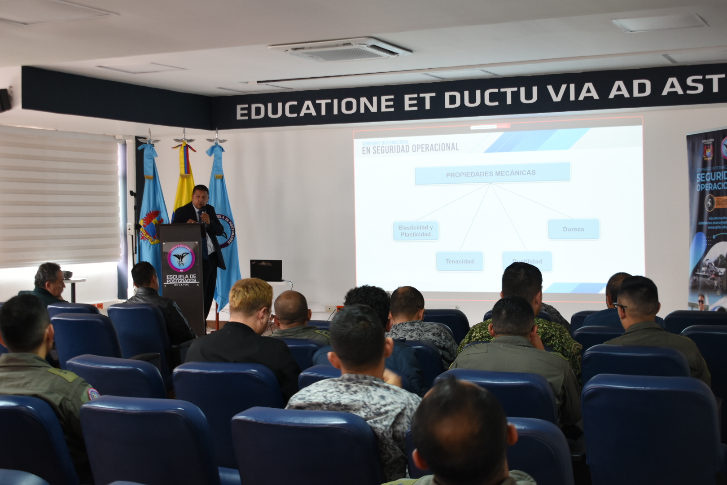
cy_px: 242
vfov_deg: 23.8
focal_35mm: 57
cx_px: 364
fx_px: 1151
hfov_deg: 35.1
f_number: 4.8
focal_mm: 38
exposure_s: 1/25
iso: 640
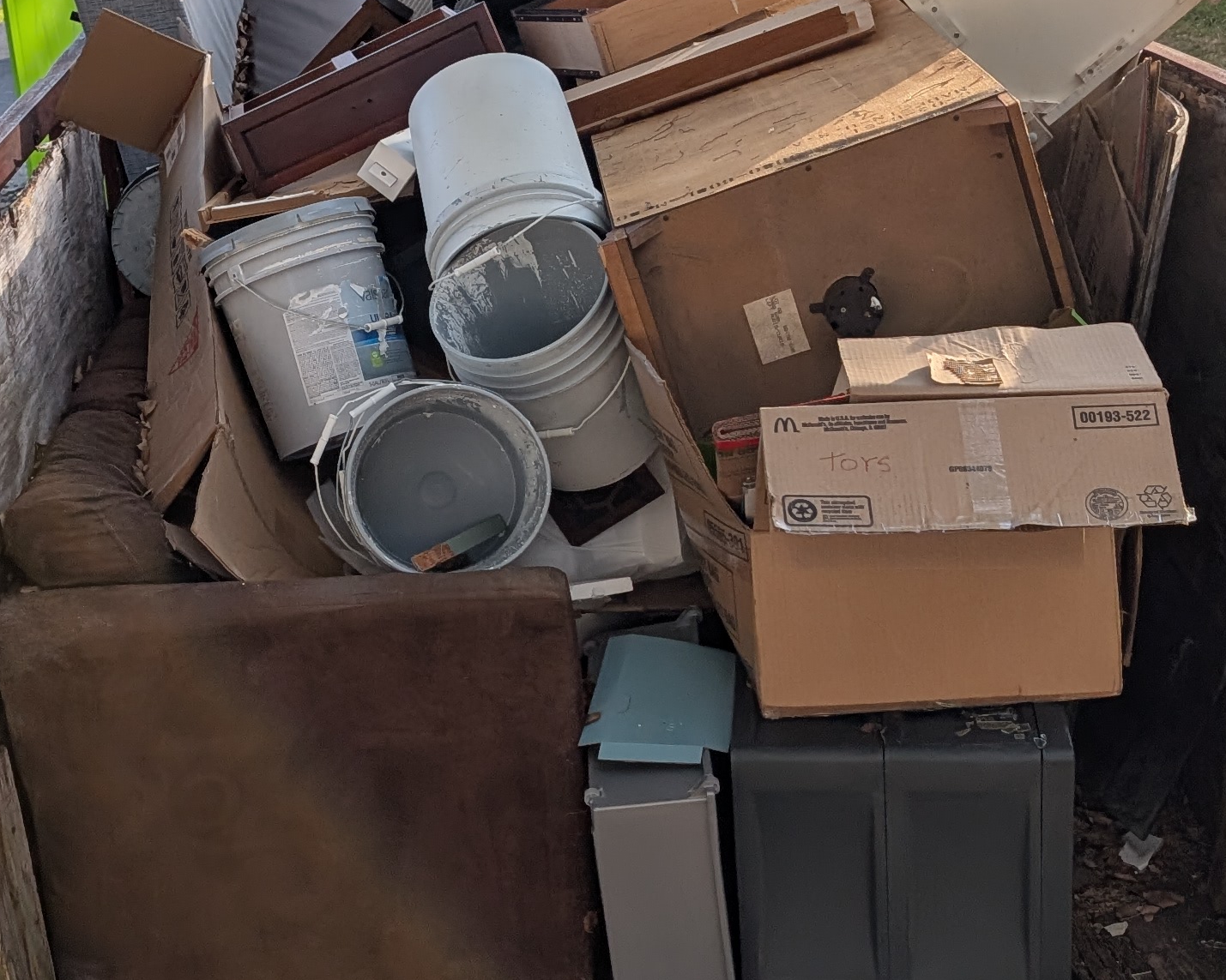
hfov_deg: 28.2
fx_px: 2431
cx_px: 426
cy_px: 461
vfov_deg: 22.8
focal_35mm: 67
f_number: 1.68
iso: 21
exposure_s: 1/794
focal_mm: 6.9
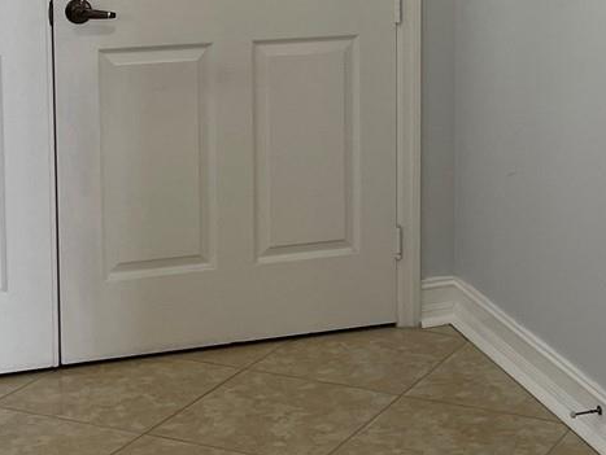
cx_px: 432
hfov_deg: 21.9
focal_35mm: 89
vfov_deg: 16.3
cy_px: 10
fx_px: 1559
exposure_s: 1/60
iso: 64
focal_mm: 4.2
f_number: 1.6
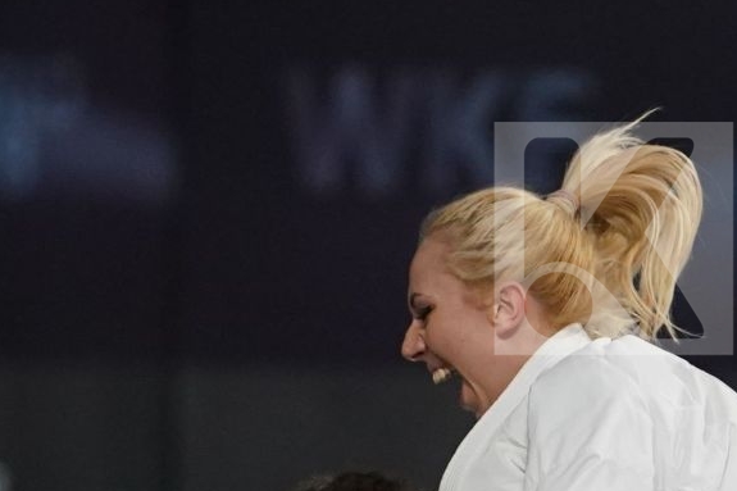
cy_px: 692
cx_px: 614
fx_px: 15247
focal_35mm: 745
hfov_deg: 2.8
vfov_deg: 1.8
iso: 2500
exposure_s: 1/1000
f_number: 2.8
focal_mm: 159
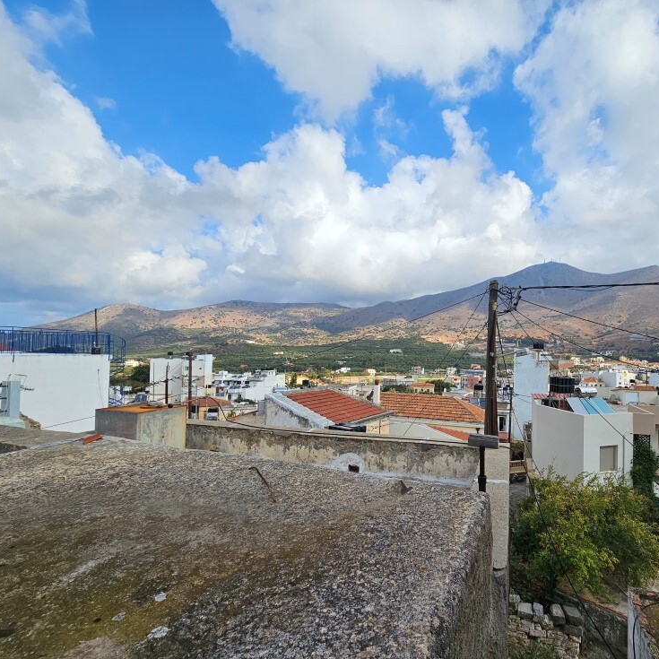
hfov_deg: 85.1
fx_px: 345
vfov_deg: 87.4
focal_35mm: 16
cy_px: 343
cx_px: 426
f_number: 2.2
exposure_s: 1/3203
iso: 50
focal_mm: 2.2
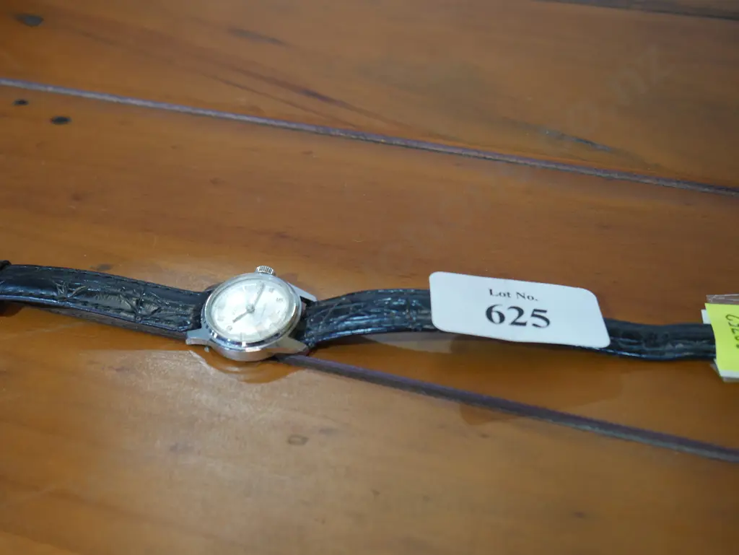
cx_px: 370
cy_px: 278
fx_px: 1025
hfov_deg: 39.6
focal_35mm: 48
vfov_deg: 30.3
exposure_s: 1/60
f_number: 5.2
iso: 640
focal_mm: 24
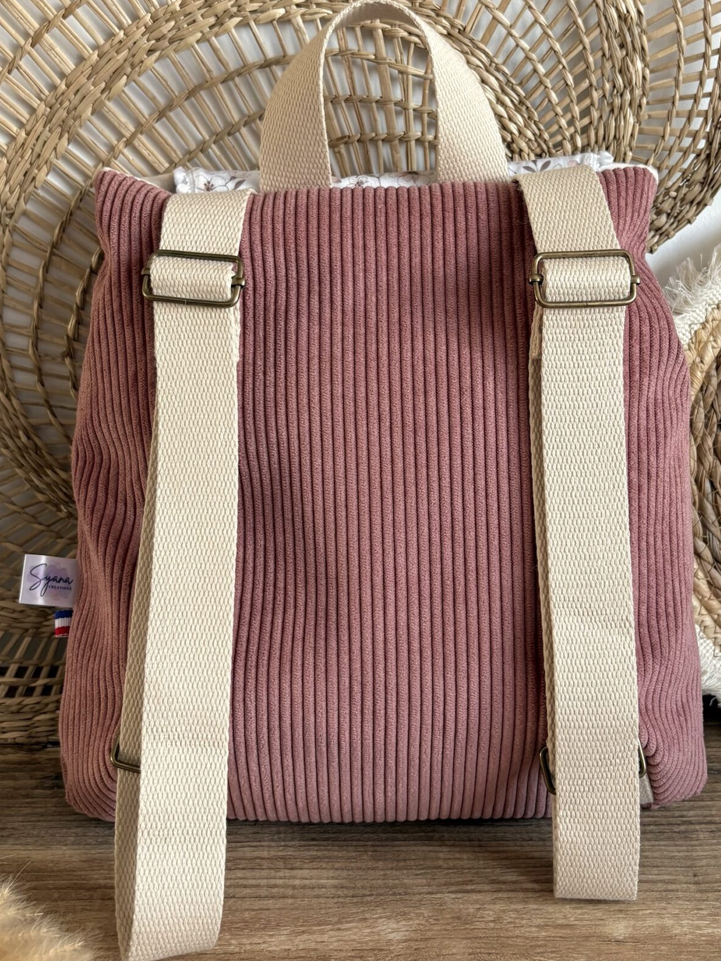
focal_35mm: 42
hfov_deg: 34.3
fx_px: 1166
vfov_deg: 44.7
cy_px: 428
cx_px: 390
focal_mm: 5.96
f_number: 1.6
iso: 160
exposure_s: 1/60
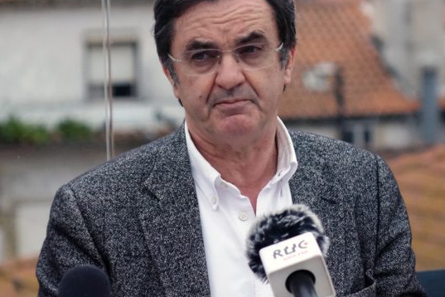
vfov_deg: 6.2
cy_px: 139
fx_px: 2719
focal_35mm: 220
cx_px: 210
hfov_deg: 9.4
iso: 2000
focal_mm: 60.04
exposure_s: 1/1600
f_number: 2.8
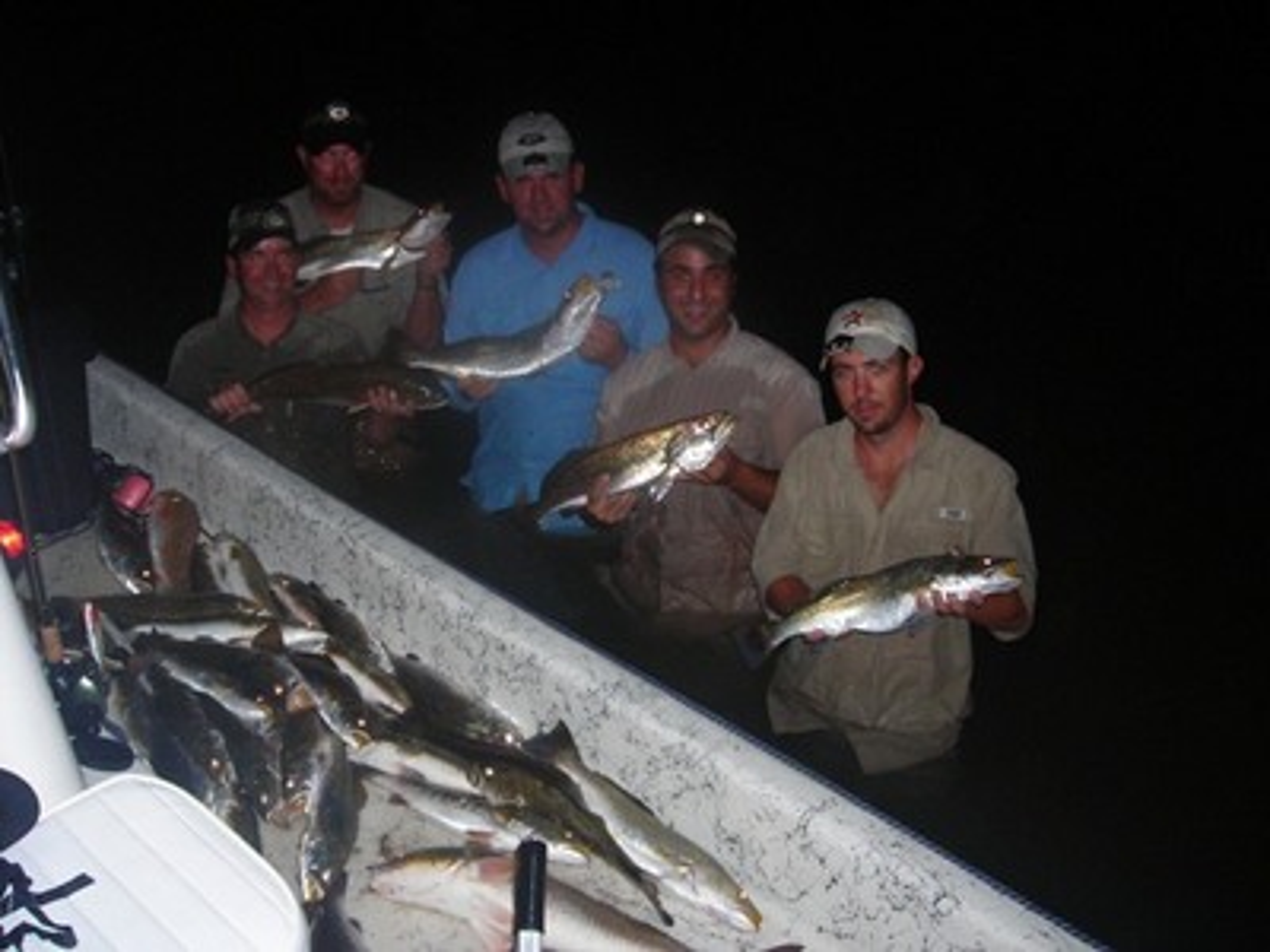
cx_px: 635
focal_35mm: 38
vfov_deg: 37.7
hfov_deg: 49.0
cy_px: 476
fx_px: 1394
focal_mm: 6.3
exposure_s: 1/60.1
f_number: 3.2
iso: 168
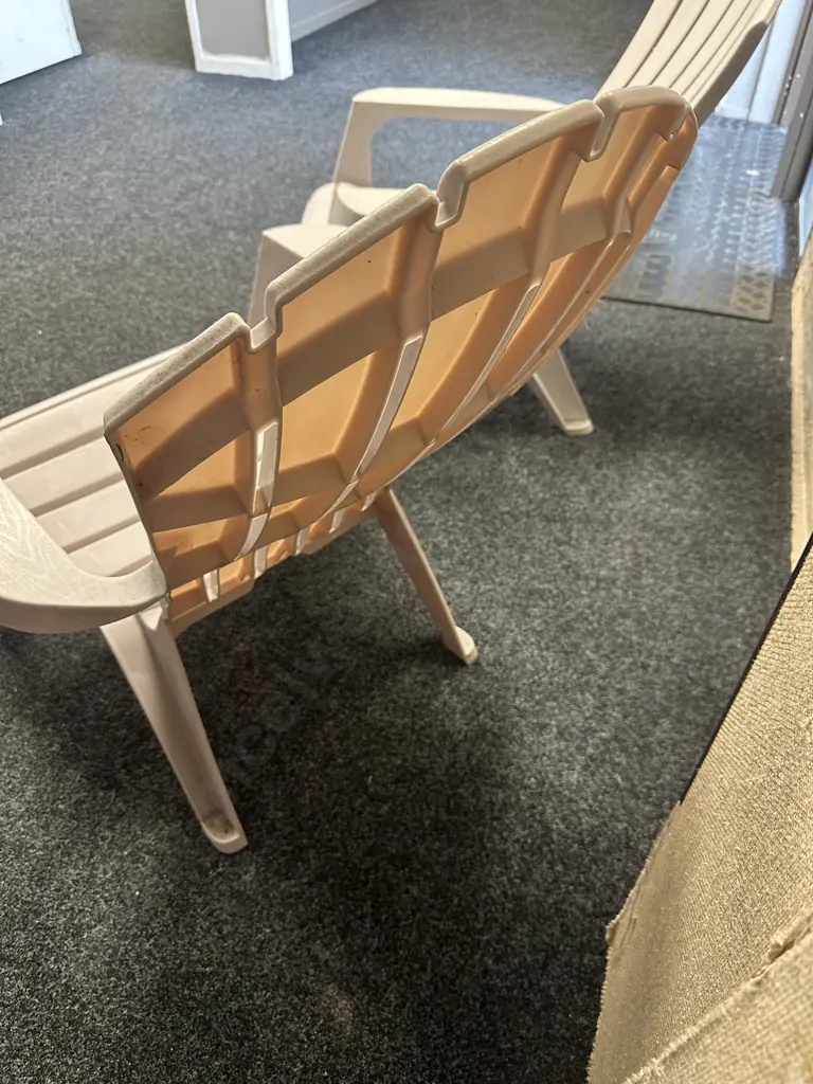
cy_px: 542
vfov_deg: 71.6
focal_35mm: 24
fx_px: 752
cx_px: 406
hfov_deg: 56.8
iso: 400
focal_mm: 6.86
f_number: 1.78
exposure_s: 1/50
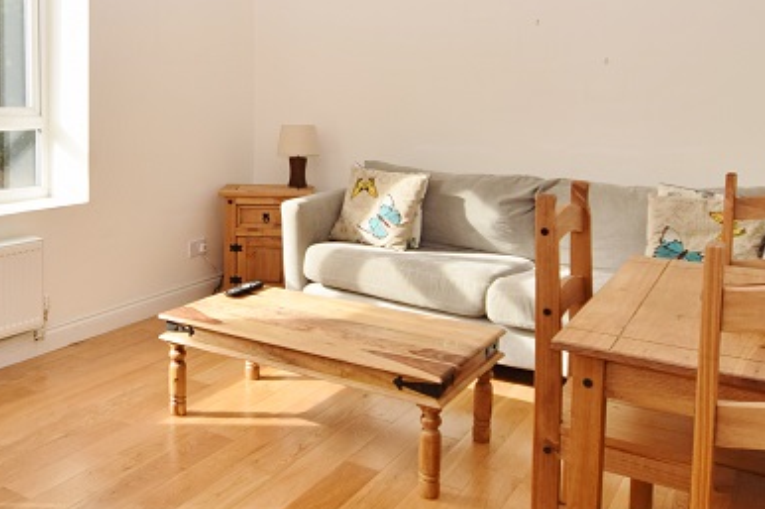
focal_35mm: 35
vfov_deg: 37.1
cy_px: 145
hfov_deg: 52.9
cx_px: 230
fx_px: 743
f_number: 5
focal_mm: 10
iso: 360
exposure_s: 1/200
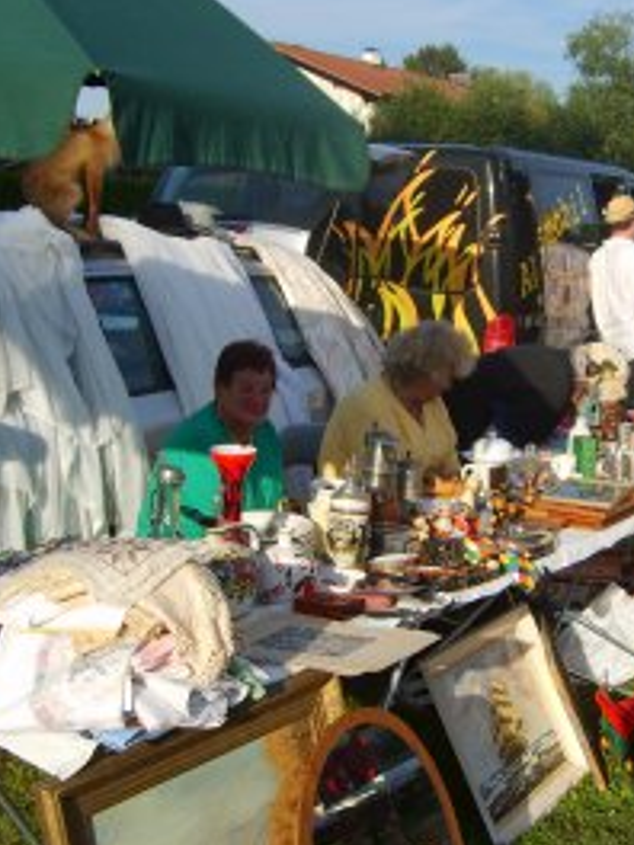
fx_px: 1294
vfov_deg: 36.2
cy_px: 416
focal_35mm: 53
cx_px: 455
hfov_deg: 27.2
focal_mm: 5.8
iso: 50
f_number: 2.8
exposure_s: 1/1000
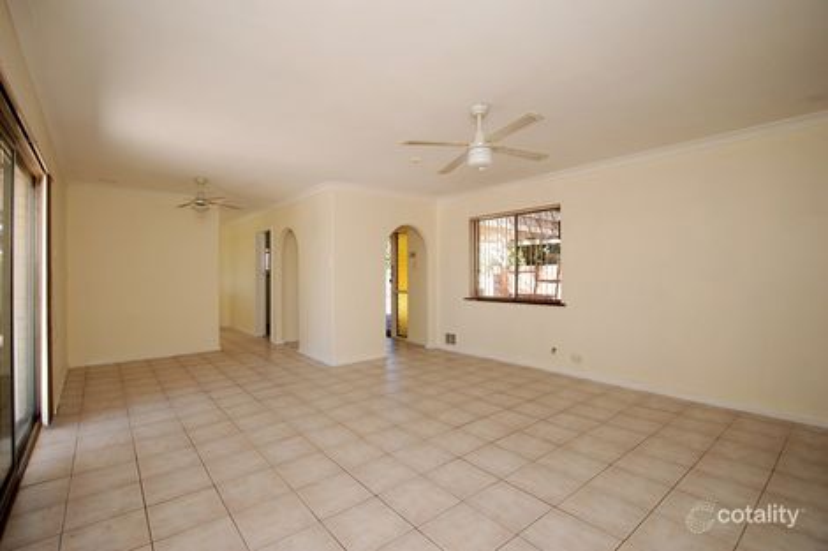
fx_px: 345
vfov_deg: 77.3
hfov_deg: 100.4
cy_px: 276
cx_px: 414
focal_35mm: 15
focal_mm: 10
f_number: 5
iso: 200
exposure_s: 1/80
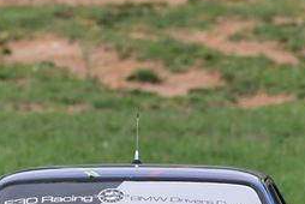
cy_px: 302
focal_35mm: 2124
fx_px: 18015
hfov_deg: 1.0
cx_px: 131
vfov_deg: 0.6
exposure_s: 1/640
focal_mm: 450
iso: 2000
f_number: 9
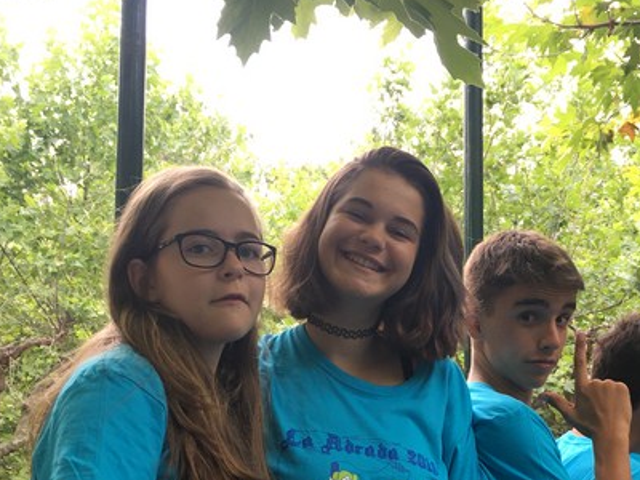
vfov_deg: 24.2
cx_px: 403
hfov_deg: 33.1
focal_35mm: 58
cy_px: 472
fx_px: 1072
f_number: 2.2
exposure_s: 1/100
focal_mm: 4.15
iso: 25
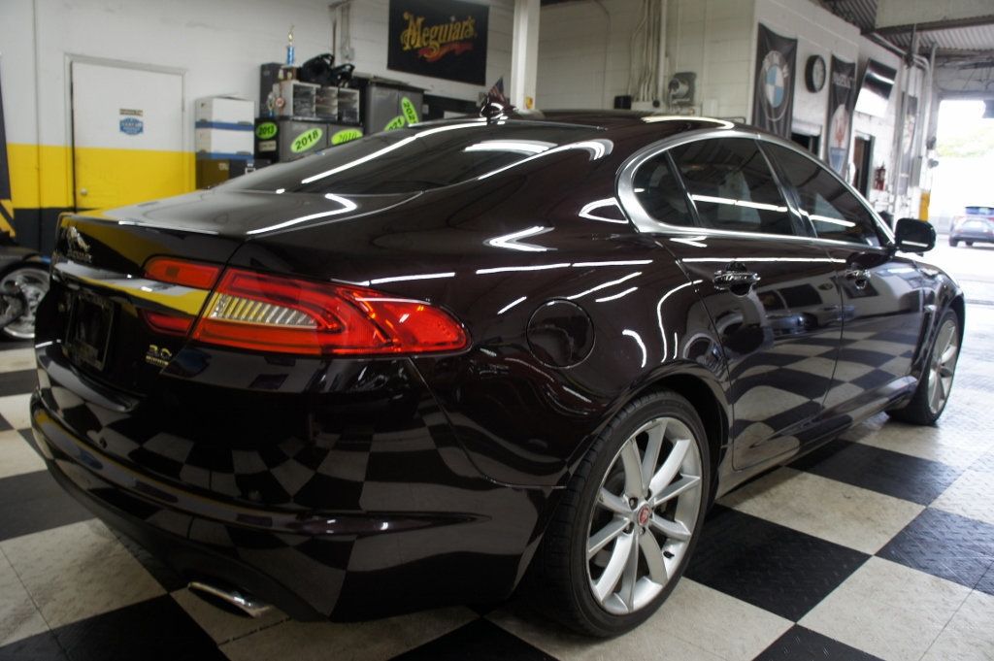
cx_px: 497
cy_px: 330
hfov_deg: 67.4
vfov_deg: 47.9
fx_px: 745
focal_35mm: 27
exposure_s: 1/30
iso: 200
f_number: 3.5
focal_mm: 18
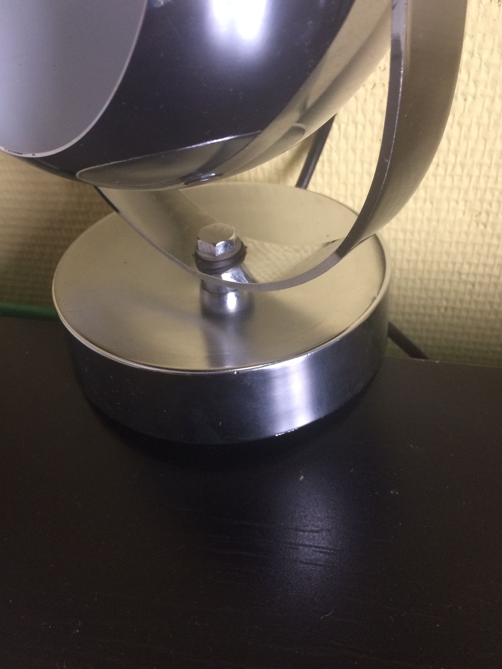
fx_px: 638
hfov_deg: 42.9
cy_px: 334
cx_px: 220
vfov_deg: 55.4
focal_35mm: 33
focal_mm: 4.15
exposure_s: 1/33
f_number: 2.2
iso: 160
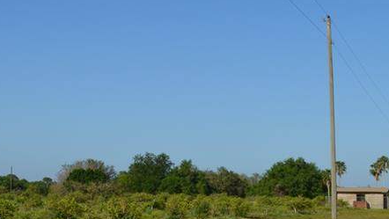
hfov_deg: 26.1
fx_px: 825
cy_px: 57
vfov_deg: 15.1
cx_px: 85
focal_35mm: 80
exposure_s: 1/320
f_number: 9
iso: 100
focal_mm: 22
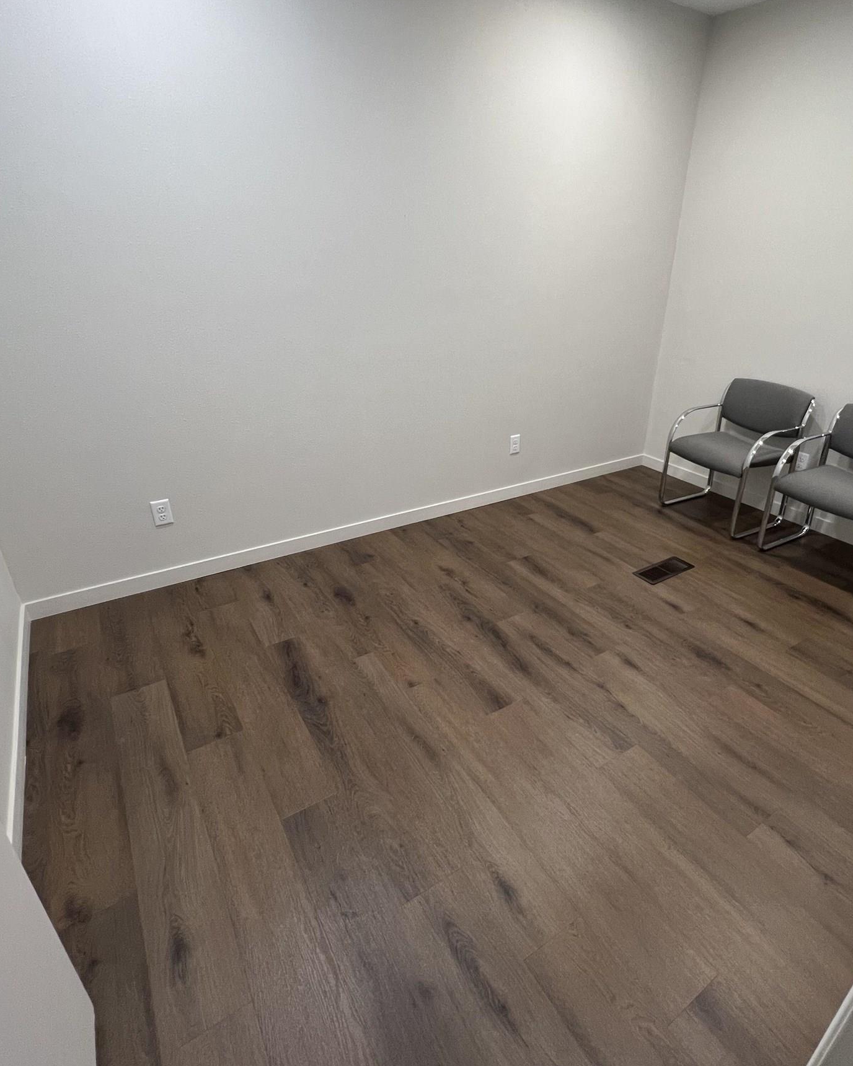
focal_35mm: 17
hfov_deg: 76.7
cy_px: 522
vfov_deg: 89.6
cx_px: 474
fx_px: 536
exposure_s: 1/60
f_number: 1.8
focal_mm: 1.57
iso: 200
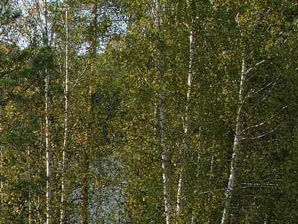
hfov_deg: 18.3
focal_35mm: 98
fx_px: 844
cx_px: -115
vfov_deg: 14.6
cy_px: 276
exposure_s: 1/397
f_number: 4
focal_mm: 7.13
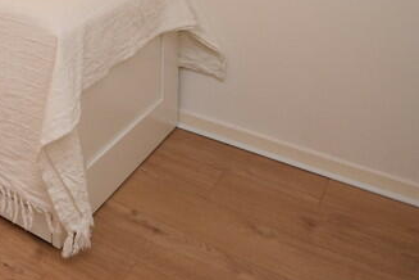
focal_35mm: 47
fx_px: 547
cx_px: -91
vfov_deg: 22.8
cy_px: -150
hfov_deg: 33.6
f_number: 5
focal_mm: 10
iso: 800
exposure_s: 1/100
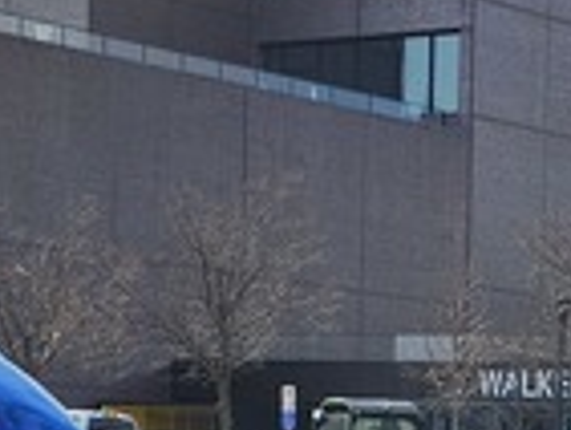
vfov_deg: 8.5
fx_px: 2757
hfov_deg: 11.5
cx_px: 725
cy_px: 787
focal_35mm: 167
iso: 25
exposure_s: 1/1318
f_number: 1.8
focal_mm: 5.54
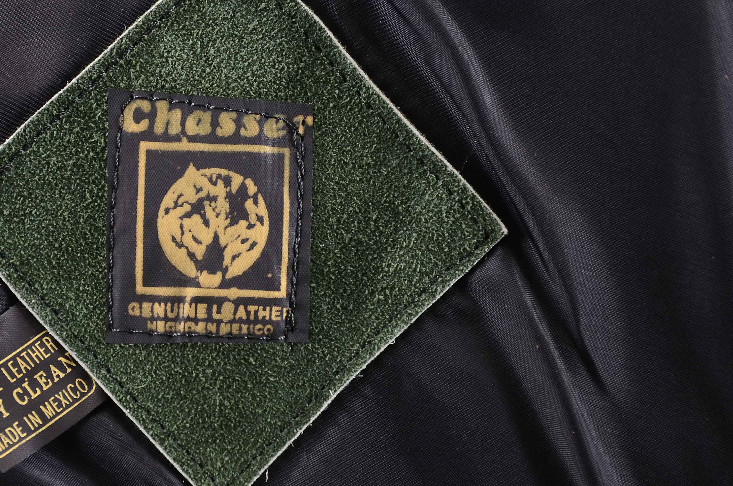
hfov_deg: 8.0
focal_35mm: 257
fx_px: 5219
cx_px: 240
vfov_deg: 5.3
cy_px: 213
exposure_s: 1/80
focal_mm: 105
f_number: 6.3
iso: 160
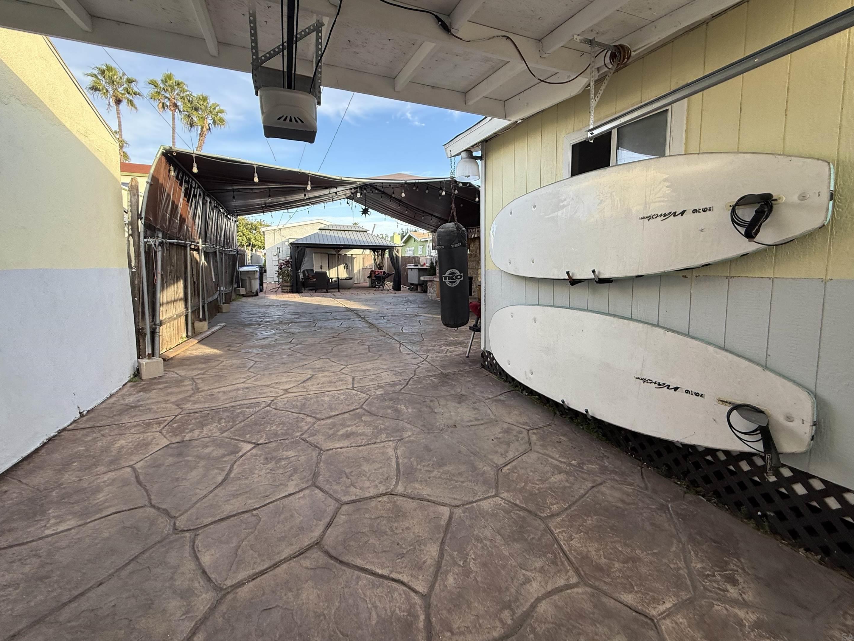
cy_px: 300
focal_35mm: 15
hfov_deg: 98.0
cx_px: 456
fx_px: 370
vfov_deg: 81.6
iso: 64
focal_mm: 2.22
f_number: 2.2
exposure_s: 1/221
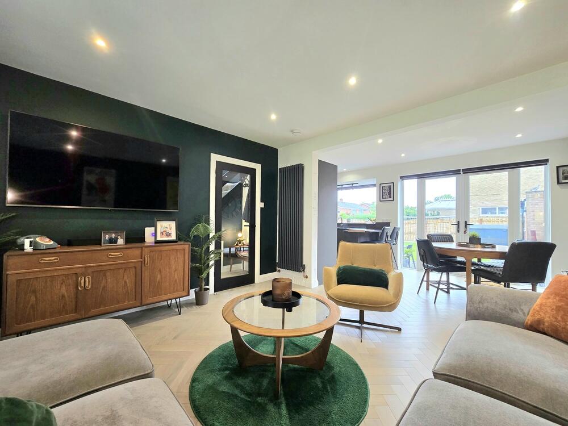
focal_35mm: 13
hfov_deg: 106.2
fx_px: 213
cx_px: 284
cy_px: 213
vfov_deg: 89.9
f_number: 2.2
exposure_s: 1/50.3
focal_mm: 2.2
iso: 160
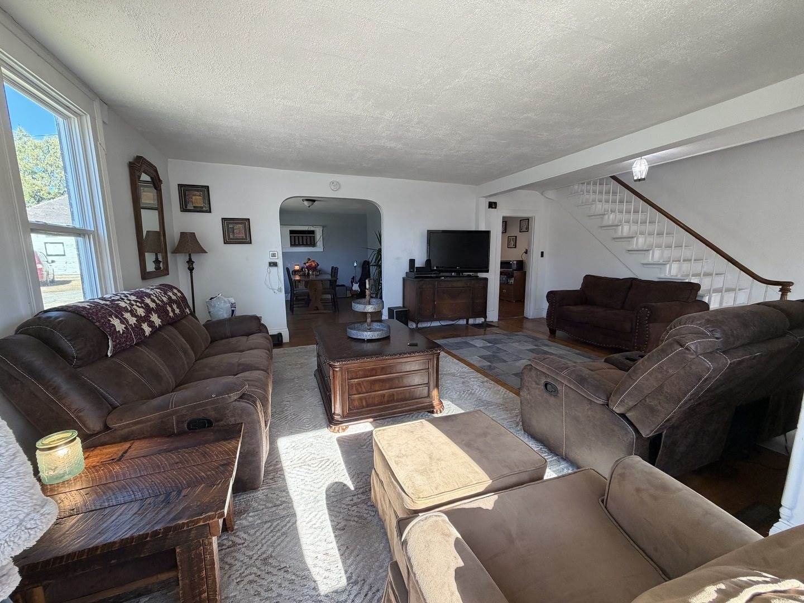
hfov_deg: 102.1
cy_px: 302
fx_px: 325
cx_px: 402
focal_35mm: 14
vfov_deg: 85.7
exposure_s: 1/120
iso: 200
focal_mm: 2.22
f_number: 2.2
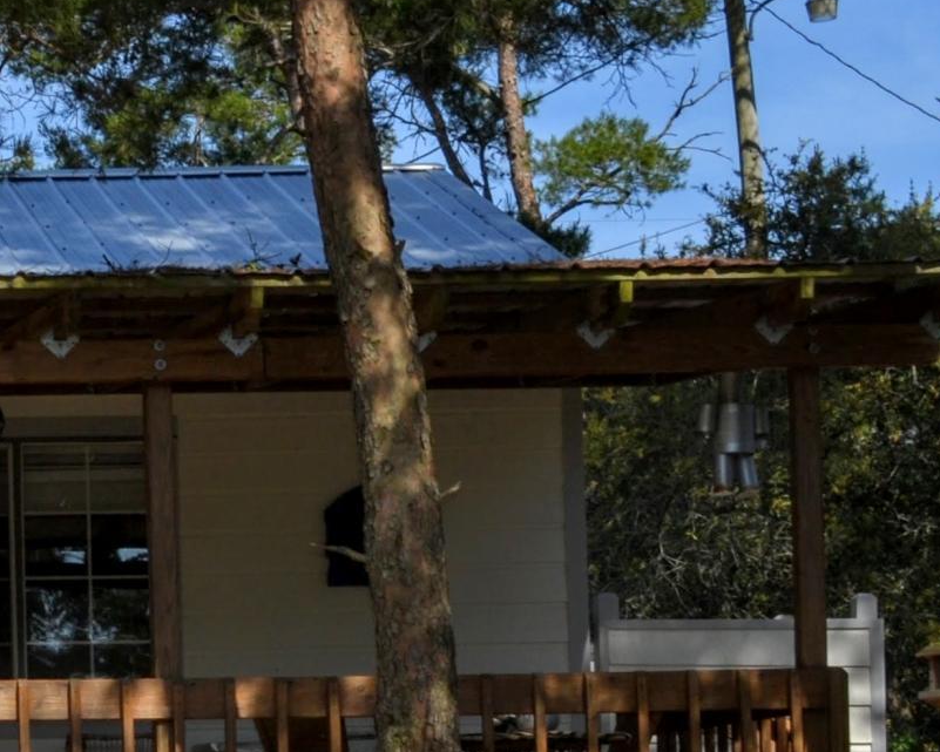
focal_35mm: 137
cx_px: -513
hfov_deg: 13.2
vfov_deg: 11.2
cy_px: 766
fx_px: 3812
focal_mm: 26
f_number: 10
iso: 100
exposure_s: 1/200
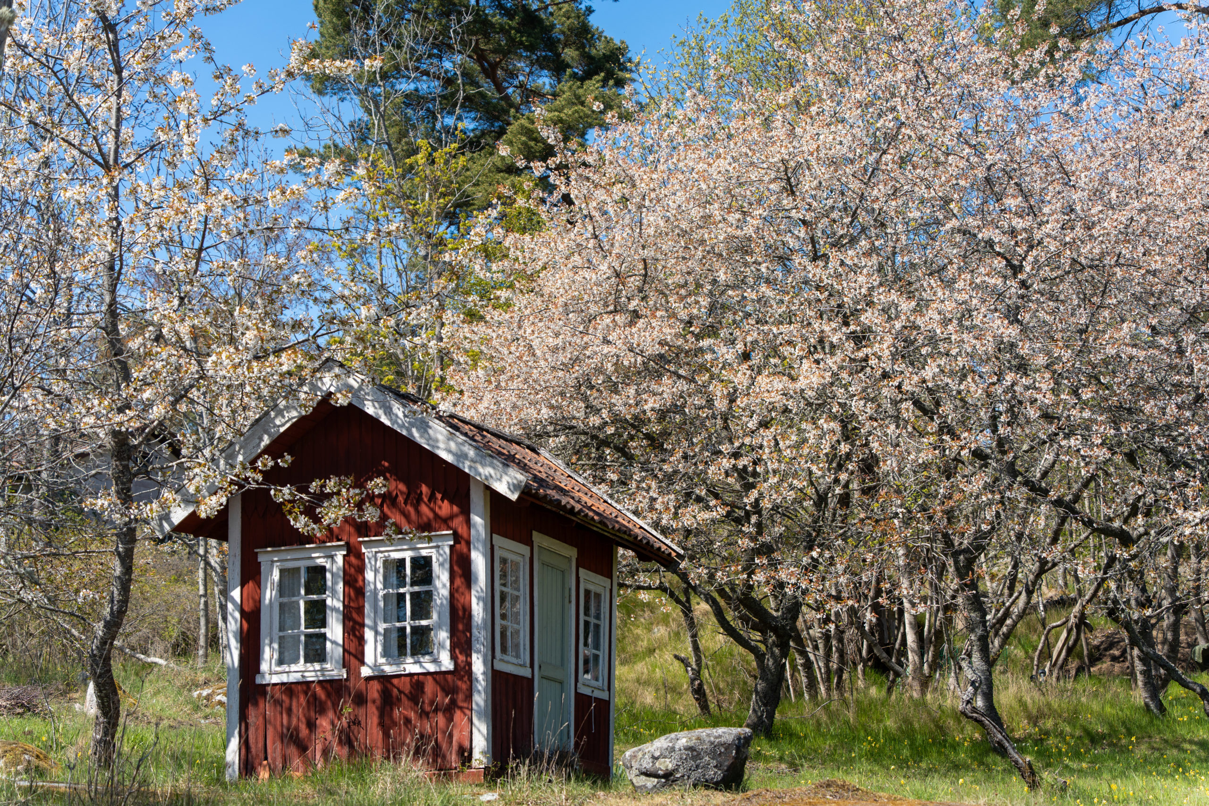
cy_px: 403
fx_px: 2250
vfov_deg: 20.3
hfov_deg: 30.1
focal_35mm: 67
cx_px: 604
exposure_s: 1/800
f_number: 4
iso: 100
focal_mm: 67
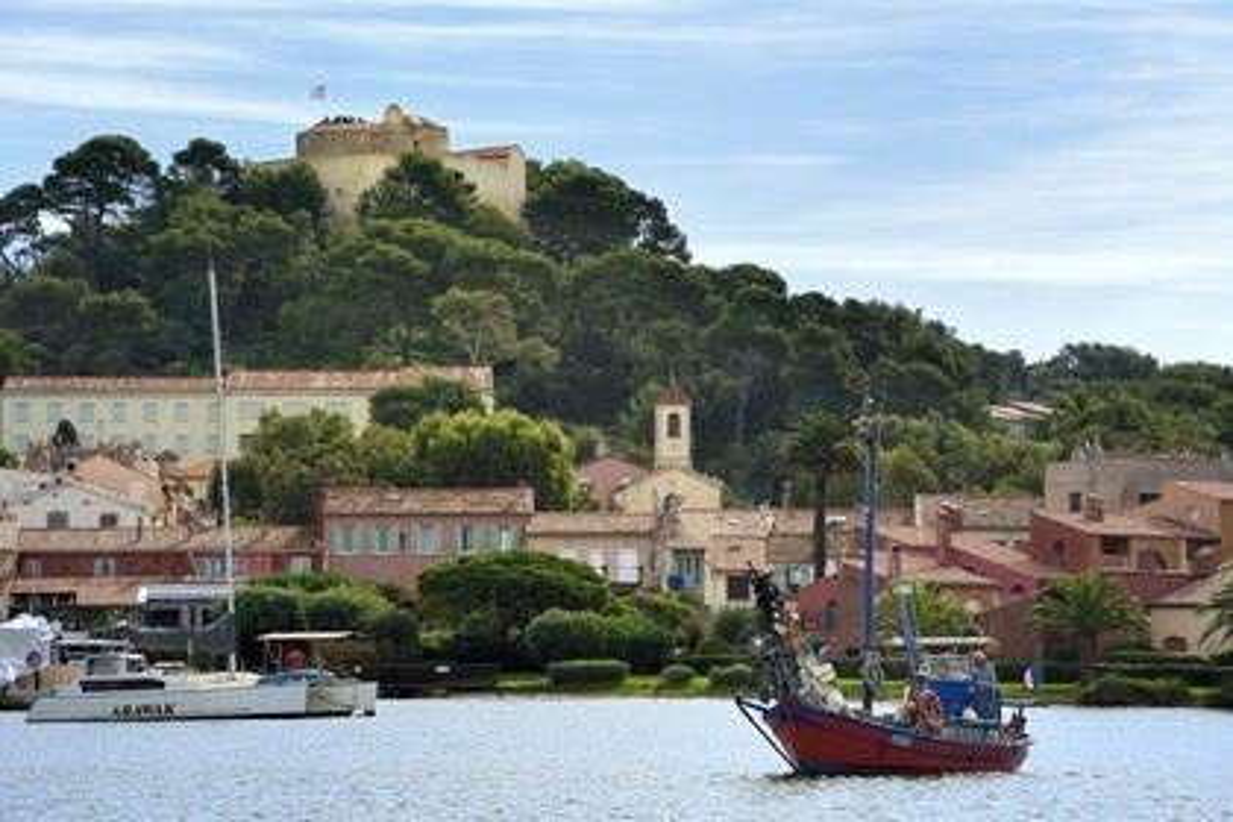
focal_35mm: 135
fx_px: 4623
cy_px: 411
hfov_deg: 15.2
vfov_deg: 10.2
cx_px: 616
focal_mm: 135
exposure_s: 1/320
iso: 200
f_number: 13
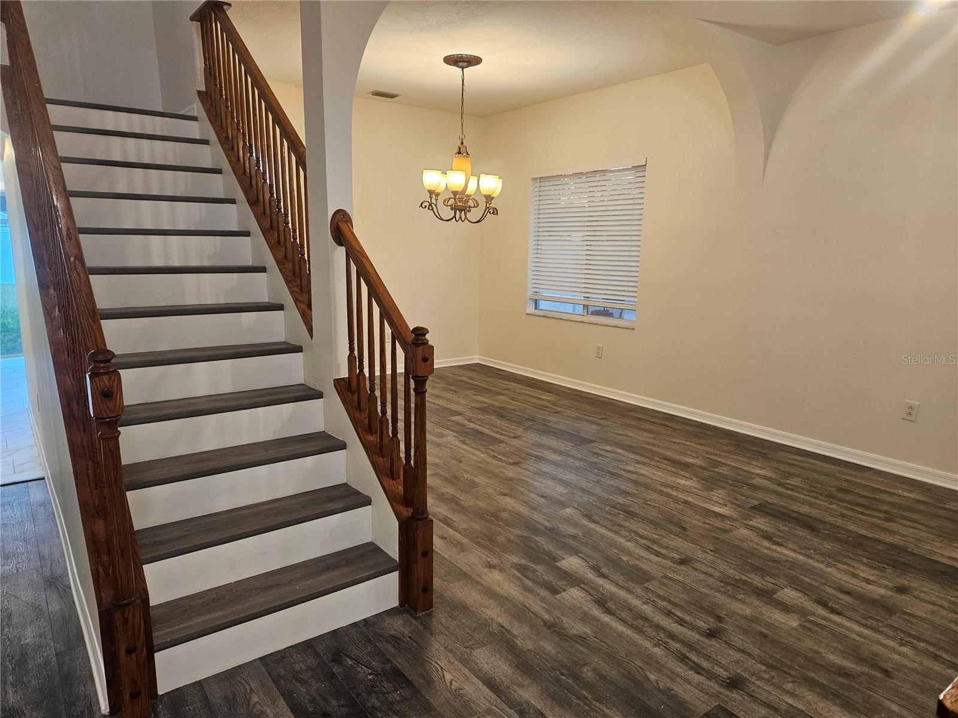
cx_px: 479
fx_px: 637
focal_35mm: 23
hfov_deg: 73.9
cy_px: 359
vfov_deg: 58.9
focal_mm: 5.4
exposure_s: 1/120
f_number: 1.8
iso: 320
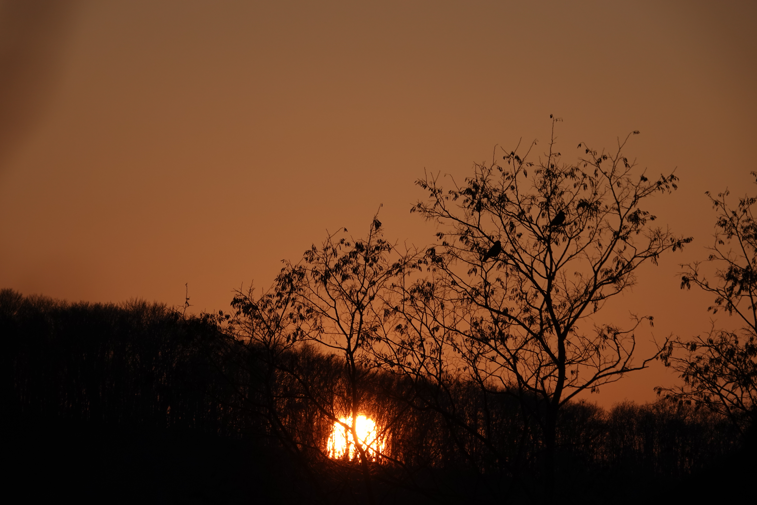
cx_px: 378
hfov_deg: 7.1
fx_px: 6077
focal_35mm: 289
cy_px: 252
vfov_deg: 4.8
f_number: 7.1
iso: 100
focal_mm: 105.83
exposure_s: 1/1000
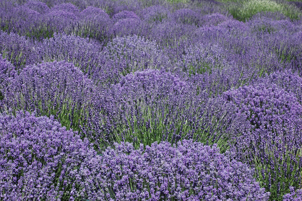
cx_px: 151
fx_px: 880
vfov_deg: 13.0
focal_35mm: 105
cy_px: 100
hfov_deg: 19.5
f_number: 13
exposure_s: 1/250
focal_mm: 70
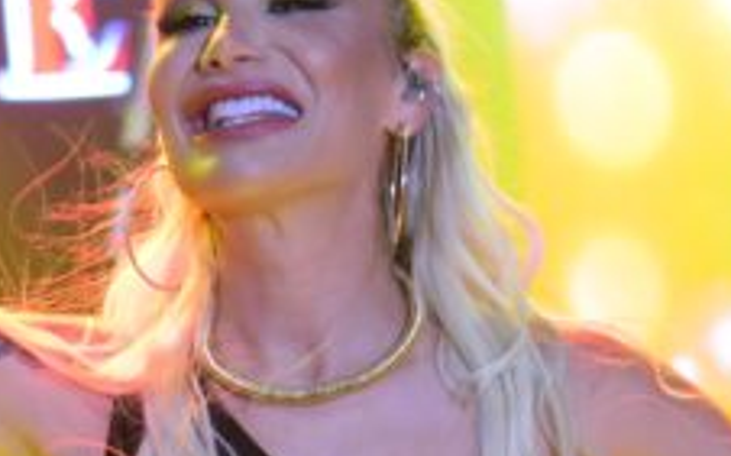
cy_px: 414
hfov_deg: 4.3
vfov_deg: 2.7
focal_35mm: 486
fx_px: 9677
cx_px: 362
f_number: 3.5
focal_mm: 105
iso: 1250
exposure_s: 1/100
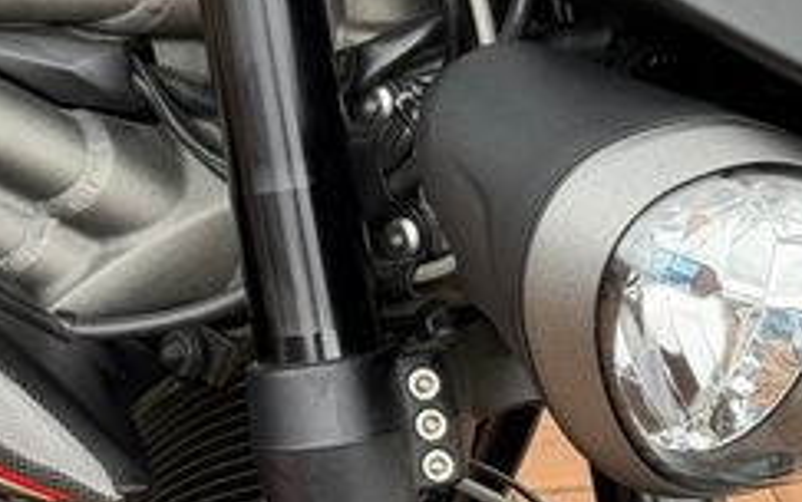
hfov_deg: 15.4
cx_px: 46
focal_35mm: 134
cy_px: -17
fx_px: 2930
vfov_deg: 9.7
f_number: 1.78
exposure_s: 1/343
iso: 80
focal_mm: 6.76
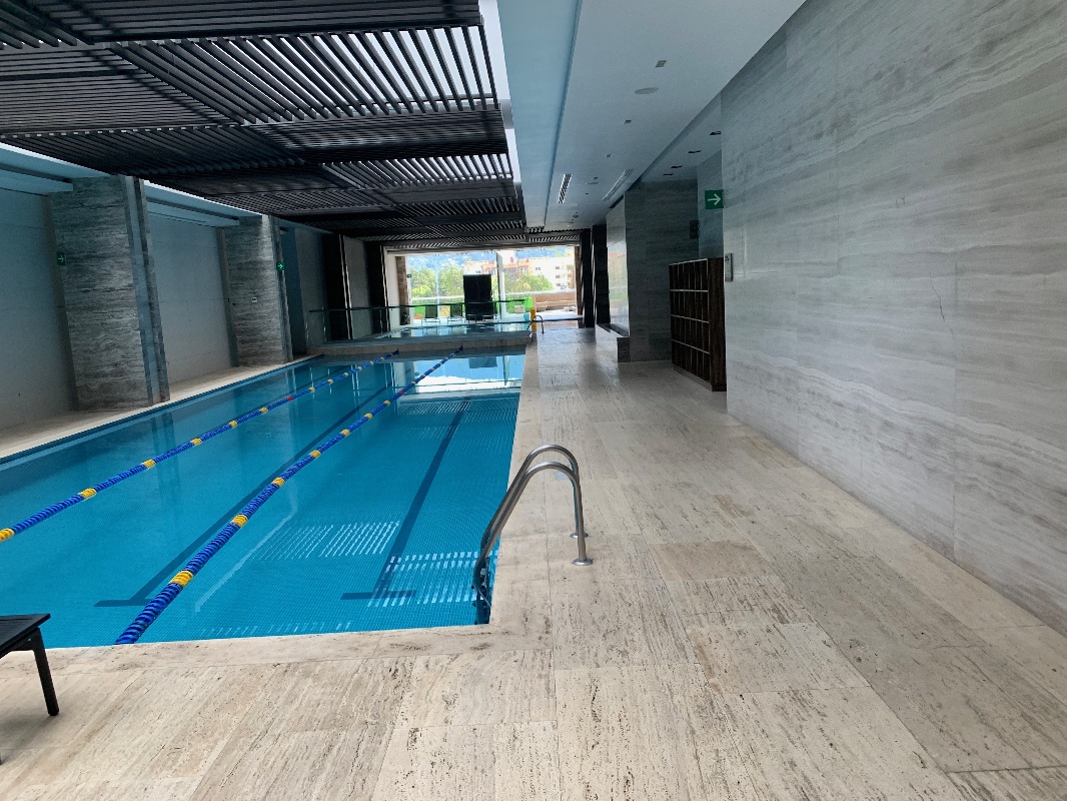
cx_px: 534
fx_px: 802
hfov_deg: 67.3
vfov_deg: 53.1
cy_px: 400
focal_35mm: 26
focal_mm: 4.25
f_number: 1.8
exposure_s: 1/121
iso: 100
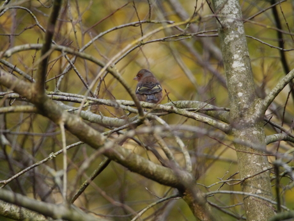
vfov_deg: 2.5
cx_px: 147
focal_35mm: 600
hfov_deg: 3.3
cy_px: 110
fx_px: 5096
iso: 1600
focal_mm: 300
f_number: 6.7
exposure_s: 1/400
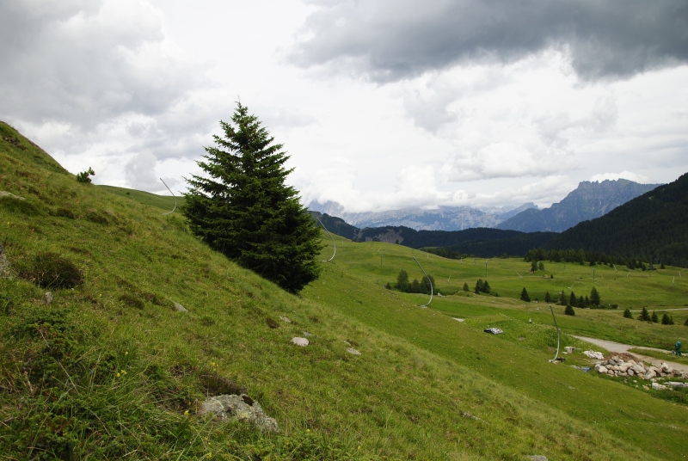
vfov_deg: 48.1
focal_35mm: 27
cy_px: 230
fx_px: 517
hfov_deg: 67.3
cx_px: 344
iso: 100
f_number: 8
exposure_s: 1/125
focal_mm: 18
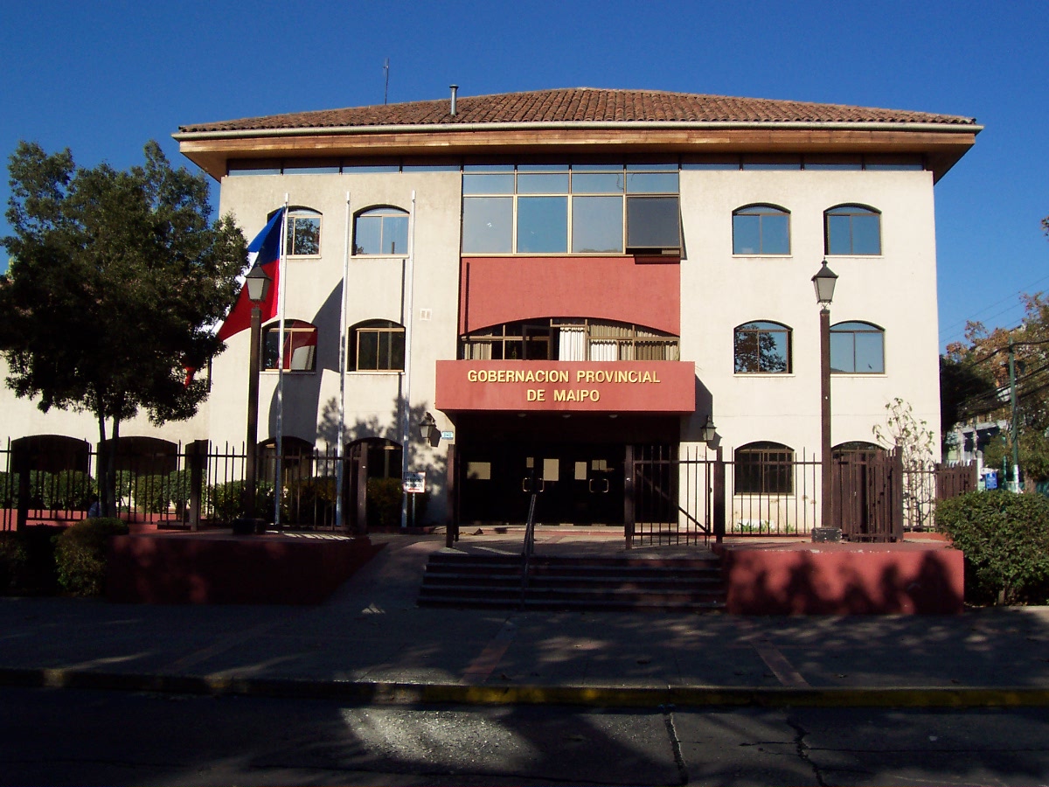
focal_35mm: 37
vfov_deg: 38.7
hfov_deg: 50.1
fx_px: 1121
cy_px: 394
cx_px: 524
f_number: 5.6
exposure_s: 1/750
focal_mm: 5.6
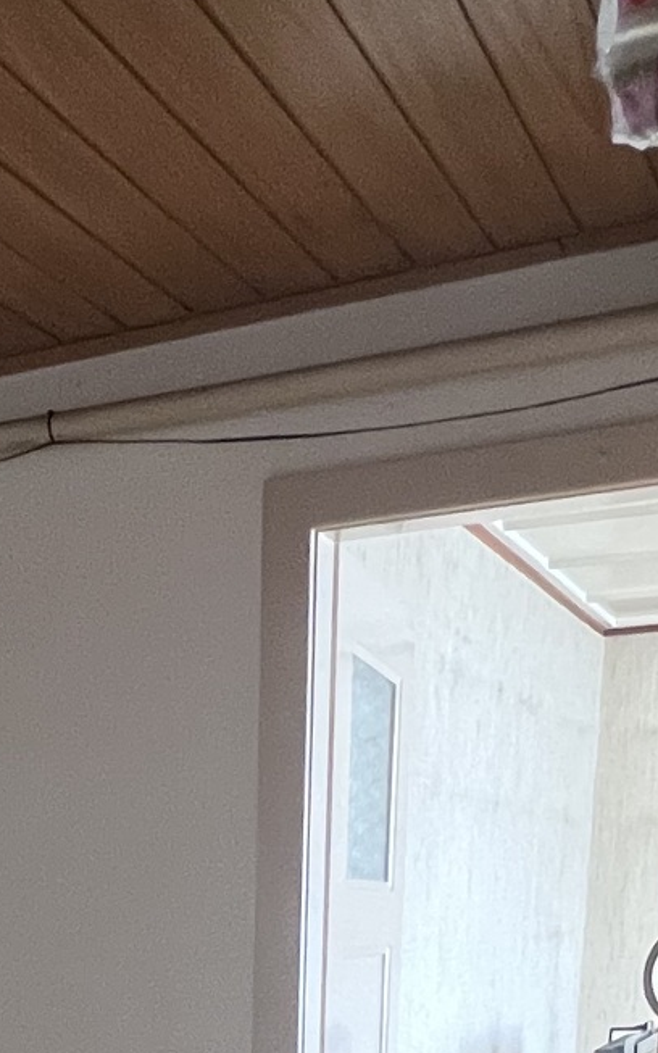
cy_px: 1334
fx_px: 1550
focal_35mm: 54
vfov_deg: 30.5
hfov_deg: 22.9
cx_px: -24
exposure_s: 1/60
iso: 400
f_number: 1.8
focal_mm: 1.57
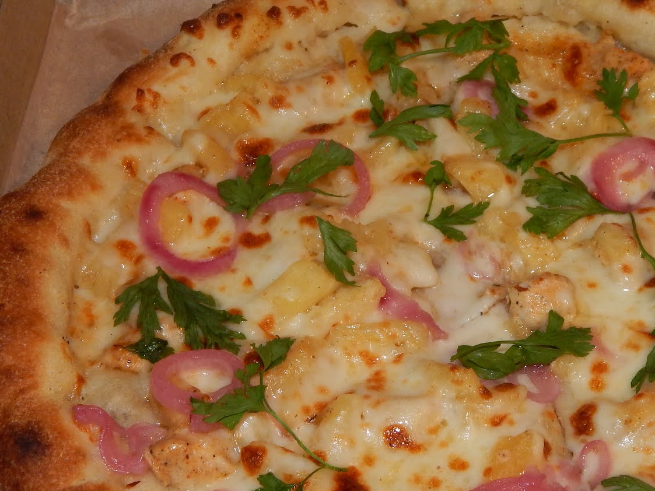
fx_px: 1173
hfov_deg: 30.7
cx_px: 484
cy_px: 365
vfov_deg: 23.4
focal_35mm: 62
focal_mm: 6.1
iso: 200
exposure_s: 1/30
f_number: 3.3
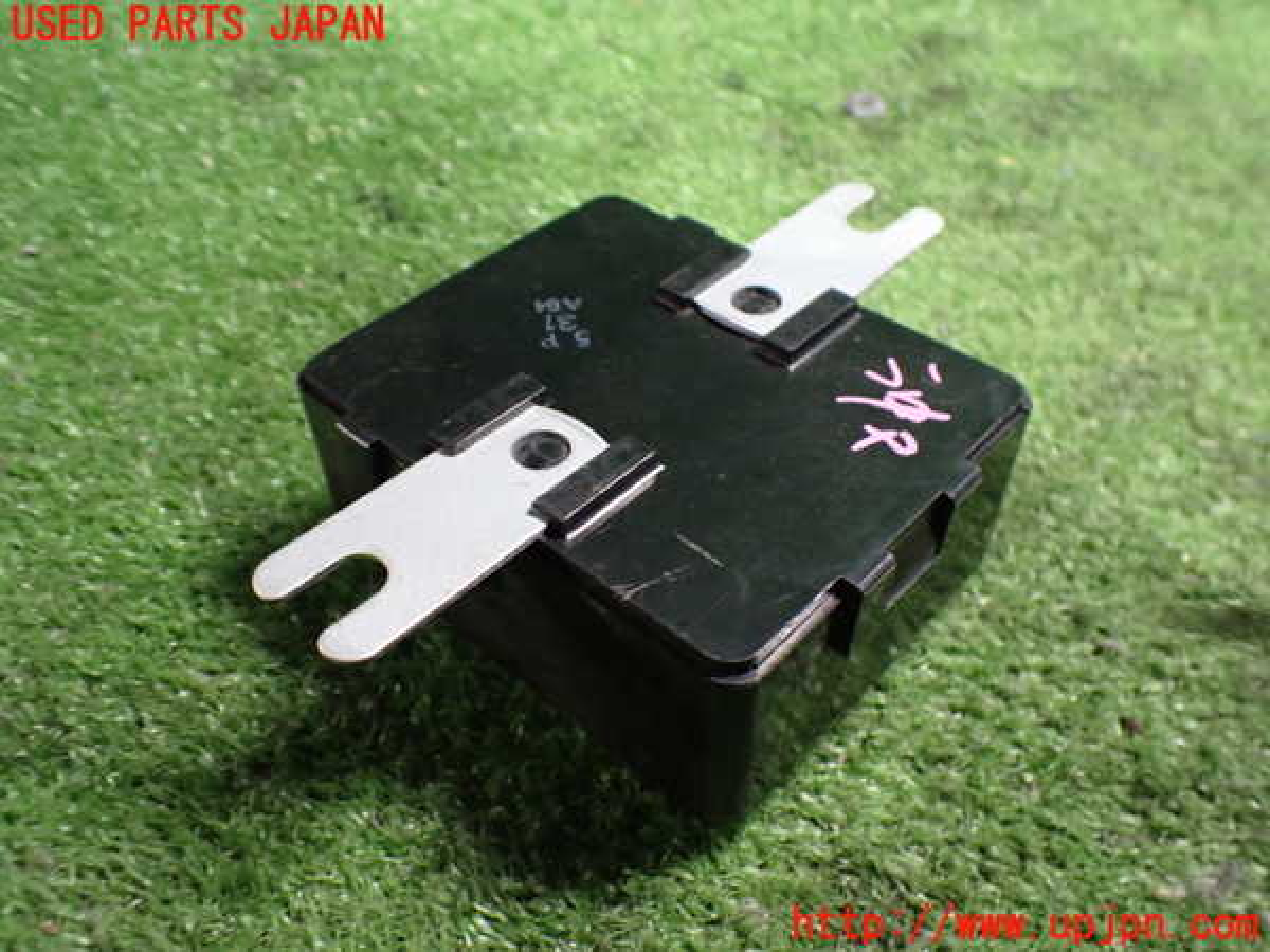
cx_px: 635
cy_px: 476
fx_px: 1101
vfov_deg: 46.8
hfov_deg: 60.0
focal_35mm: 30
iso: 1000
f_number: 2.3
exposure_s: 1/30
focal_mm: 5.4
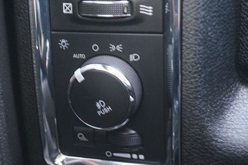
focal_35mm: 69
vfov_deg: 19.7
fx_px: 475
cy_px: 94
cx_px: 106
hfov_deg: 29.2
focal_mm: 36
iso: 3200
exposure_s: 1/20
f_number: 5.6
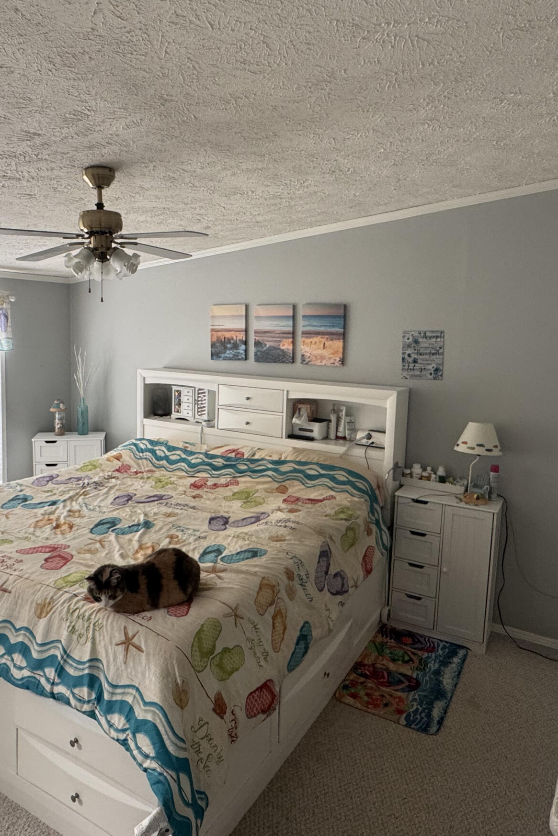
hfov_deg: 51.2
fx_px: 581
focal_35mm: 25
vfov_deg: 71.5
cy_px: 397
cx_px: 250
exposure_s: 1/99
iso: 250
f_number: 2.2
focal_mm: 2.22
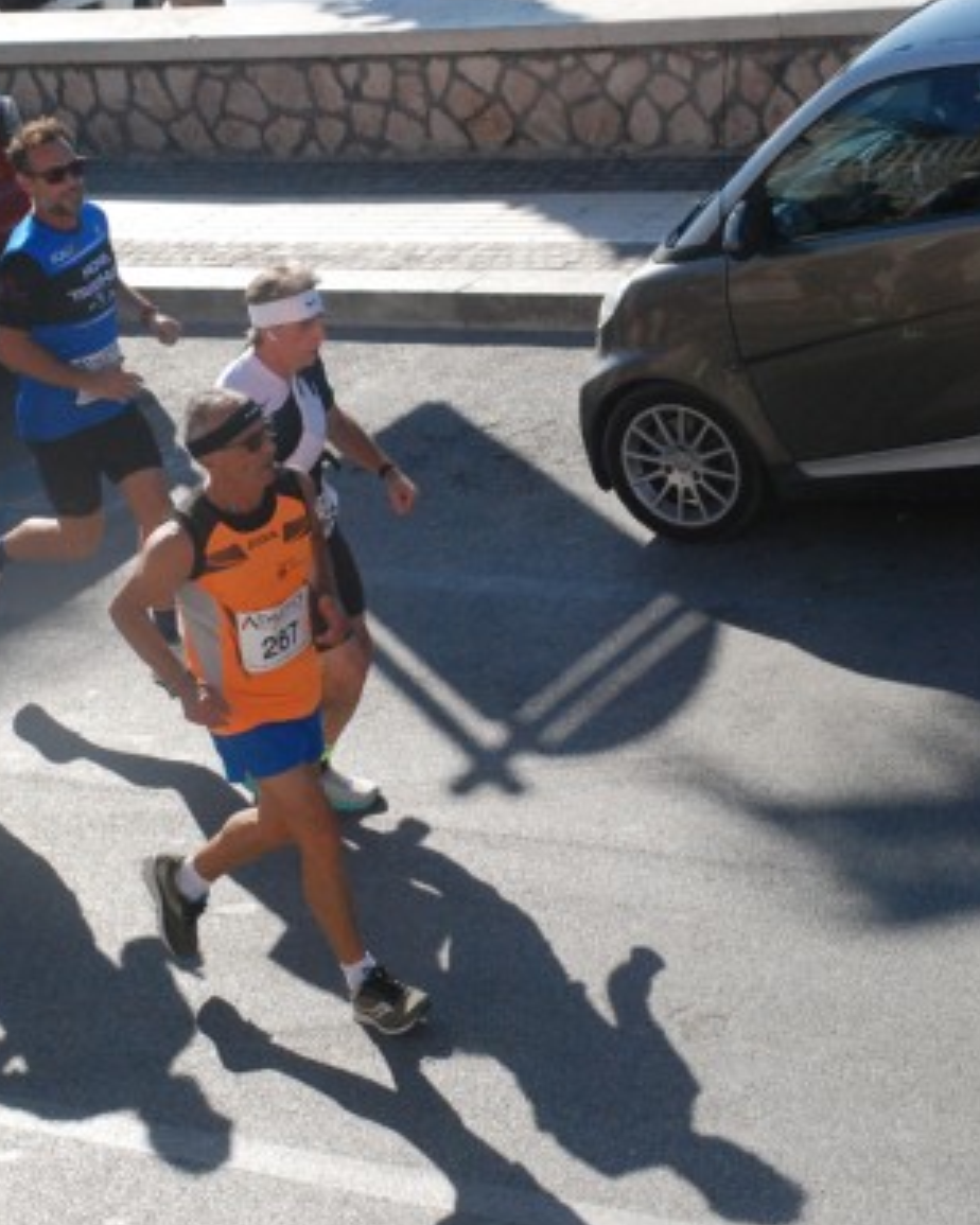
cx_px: 605
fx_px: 3988
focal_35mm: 110
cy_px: 628
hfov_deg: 14.0
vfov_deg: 17.5
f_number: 7.1
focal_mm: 50
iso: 1000
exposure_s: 1/1600
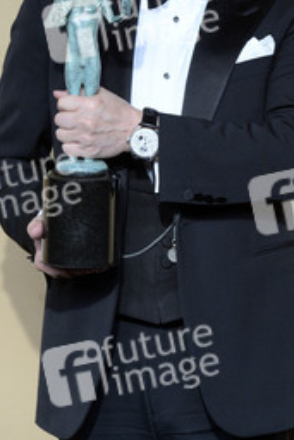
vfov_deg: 9.4
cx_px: 181
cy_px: 108
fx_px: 2679
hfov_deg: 6.3
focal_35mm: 219
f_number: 6.3
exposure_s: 1/250
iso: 2500
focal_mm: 140
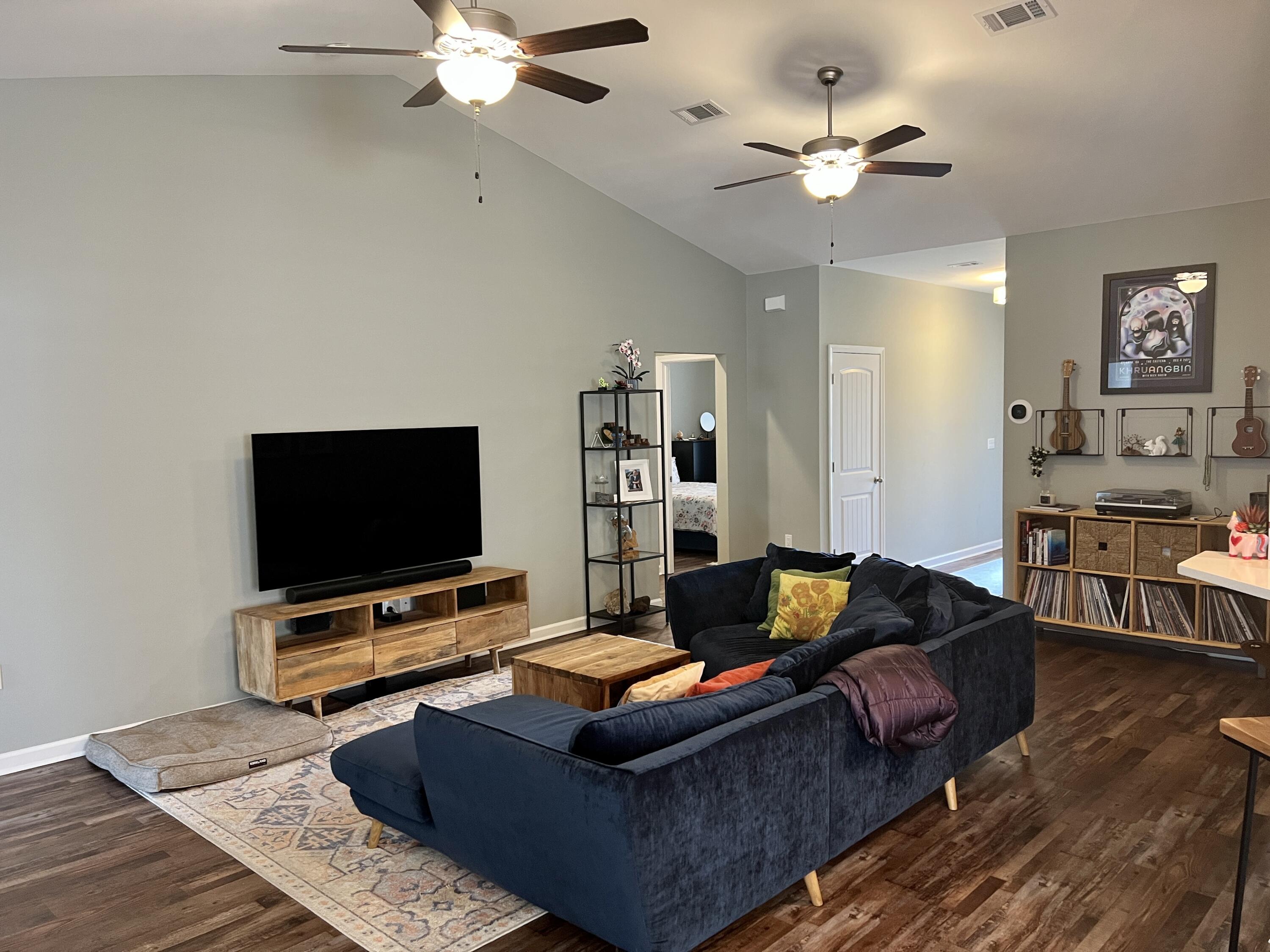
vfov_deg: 53.1
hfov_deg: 67.3
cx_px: 635
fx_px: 954
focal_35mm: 26
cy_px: 476
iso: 250
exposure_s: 1/60
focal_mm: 5.7
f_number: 1.5
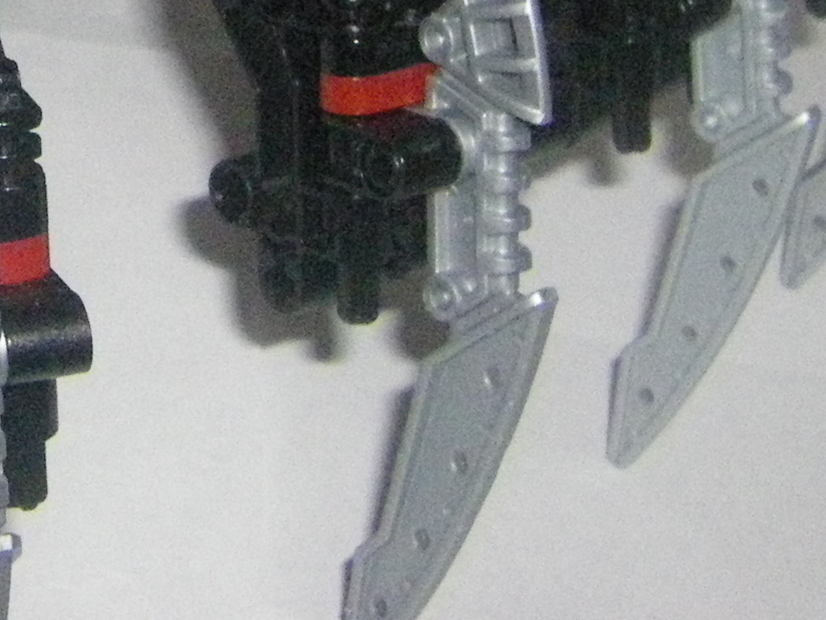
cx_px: -134
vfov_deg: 10.9
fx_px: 3103
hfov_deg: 14.7
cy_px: -336
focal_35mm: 130
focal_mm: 6.3
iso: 800
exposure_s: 1/50
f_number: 7
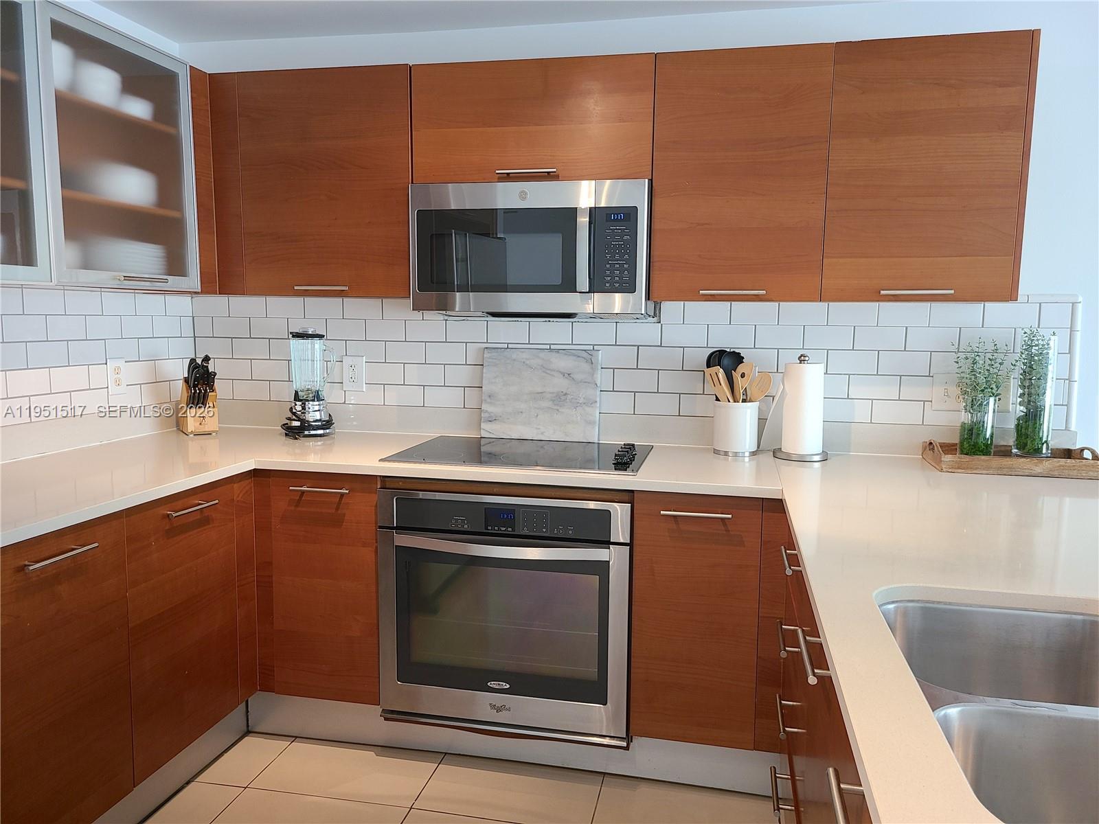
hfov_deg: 67.3
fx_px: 825
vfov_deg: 53.1
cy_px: 412
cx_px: 550
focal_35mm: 26
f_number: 1.8
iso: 125
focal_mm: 5.4
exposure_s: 1/60
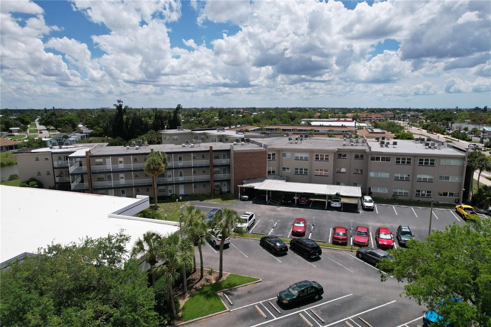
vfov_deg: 57.2
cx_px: 246
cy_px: 164
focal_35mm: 22
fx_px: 300
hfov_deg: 78.6
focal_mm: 8.38
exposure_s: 1/5000
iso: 140
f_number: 2.8
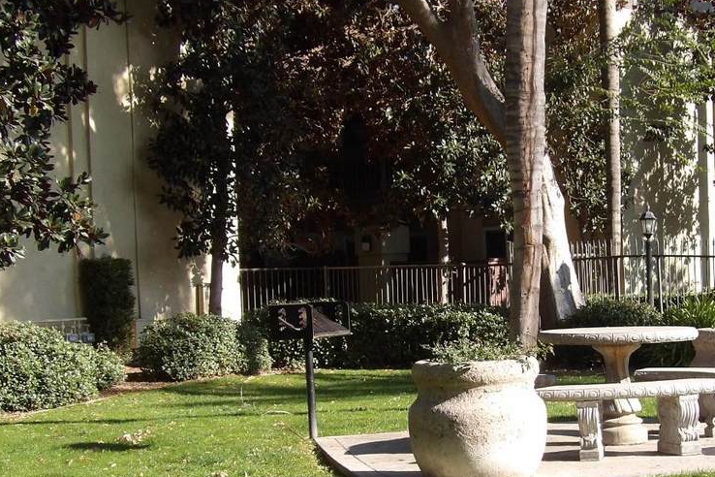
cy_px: 343
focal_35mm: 83
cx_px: 483
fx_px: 1648
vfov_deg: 16.4
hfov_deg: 24.3
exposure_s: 1/399
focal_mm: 8.2
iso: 100
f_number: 3.3
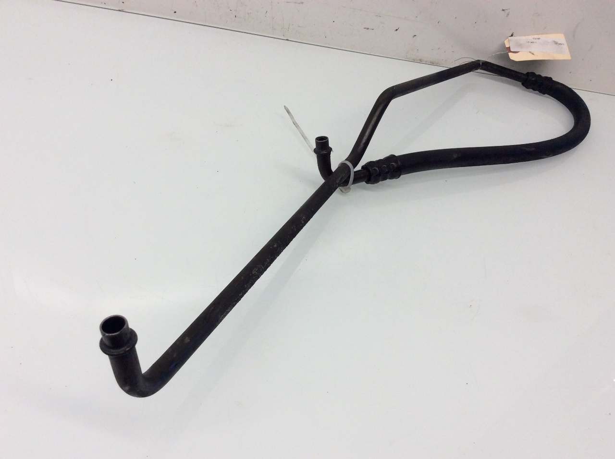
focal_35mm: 32
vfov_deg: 44.1
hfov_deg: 56.9
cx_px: 308
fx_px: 568
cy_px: 230
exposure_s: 1/120
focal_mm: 3.3
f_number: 2.4
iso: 50
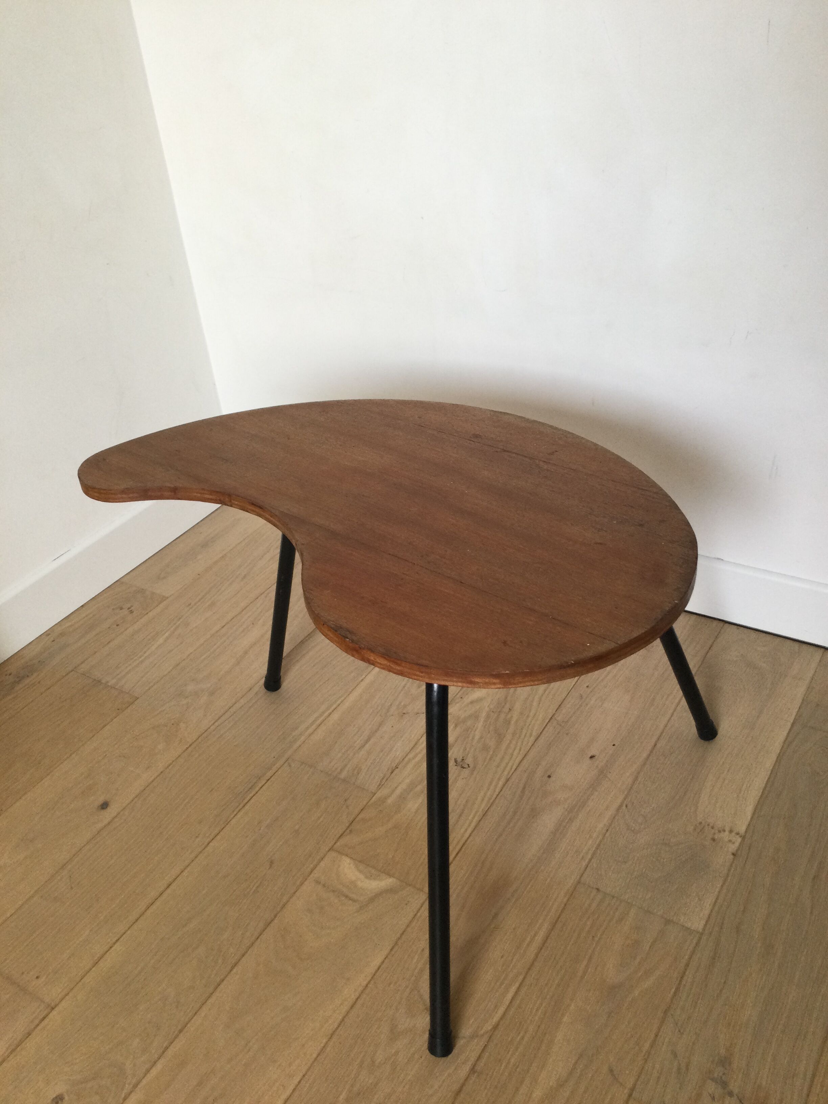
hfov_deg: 45.4
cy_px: 552
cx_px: 414
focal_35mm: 31
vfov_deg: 58.4
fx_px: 989
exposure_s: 1/33
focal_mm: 3.3
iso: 64
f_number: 2.4
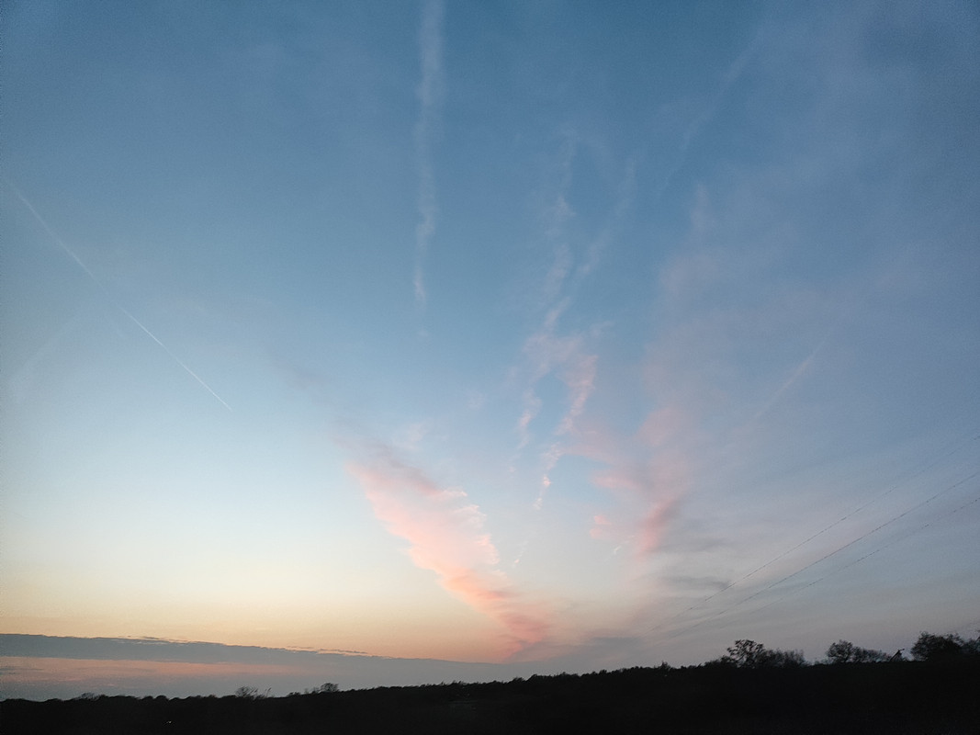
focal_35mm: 23
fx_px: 651
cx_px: 490
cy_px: 368
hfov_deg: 73.9
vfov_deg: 58.9
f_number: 1.88
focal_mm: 5.59
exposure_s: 1/100
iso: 535
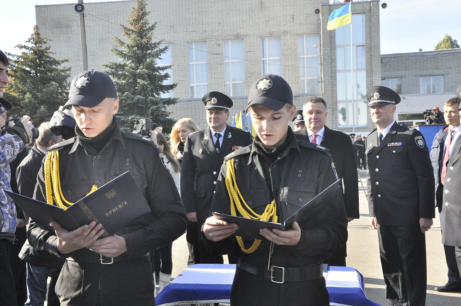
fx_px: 576
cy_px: 153
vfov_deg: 29.8
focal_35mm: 45
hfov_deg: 43.7
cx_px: 230
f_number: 11
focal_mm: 30
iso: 1250
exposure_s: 1/500
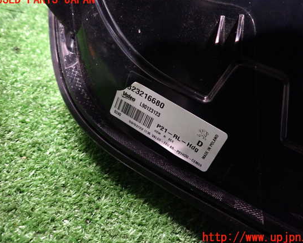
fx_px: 242
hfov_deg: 64.0
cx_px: 161
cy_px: 119
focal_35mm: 27
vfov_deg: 53.2
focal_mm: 4.5
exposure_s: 1/20
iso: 800
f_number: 2
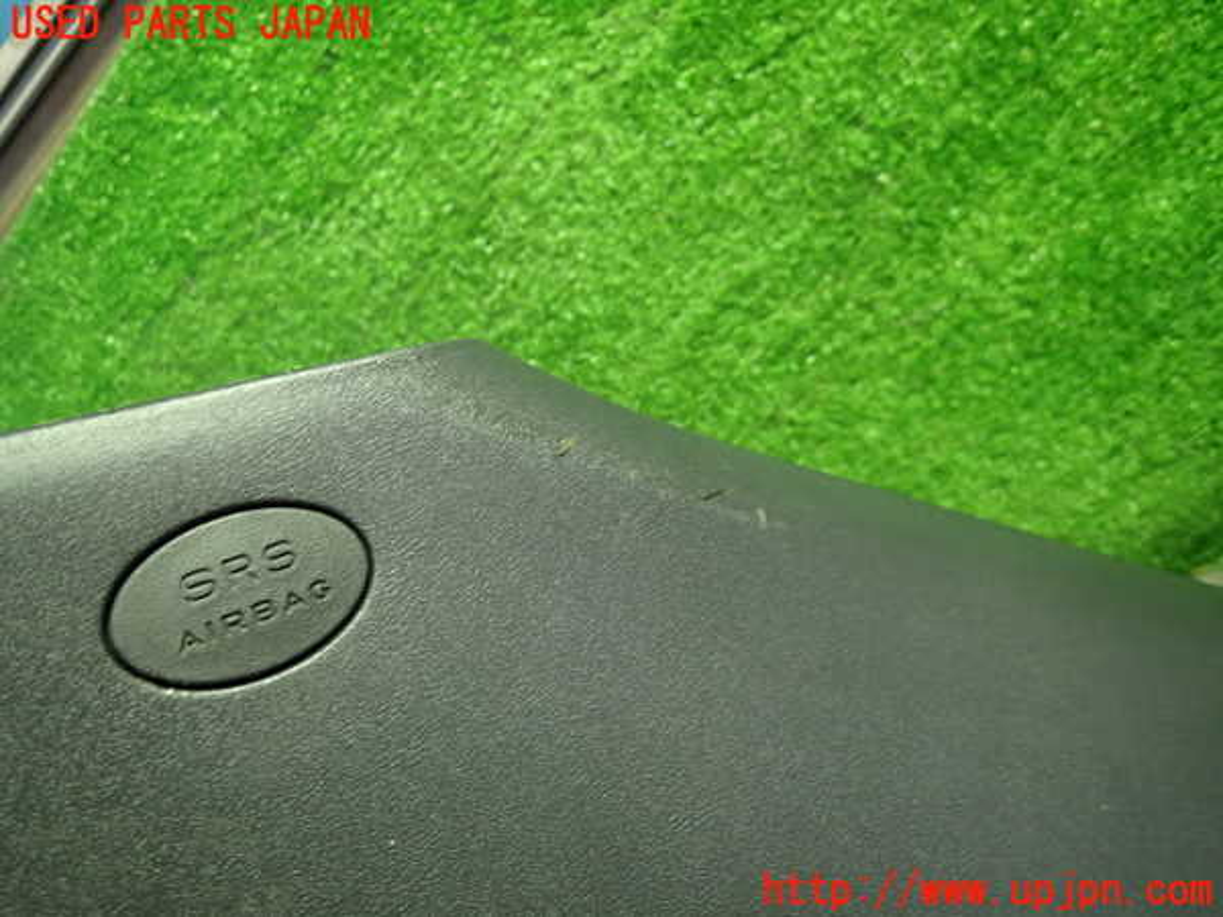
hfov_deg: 69.4
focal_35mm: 25
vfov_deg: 54.9
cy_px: 458
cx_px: 612
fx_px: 883
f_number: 2
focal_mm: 4.5
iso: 400
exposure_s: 1/30
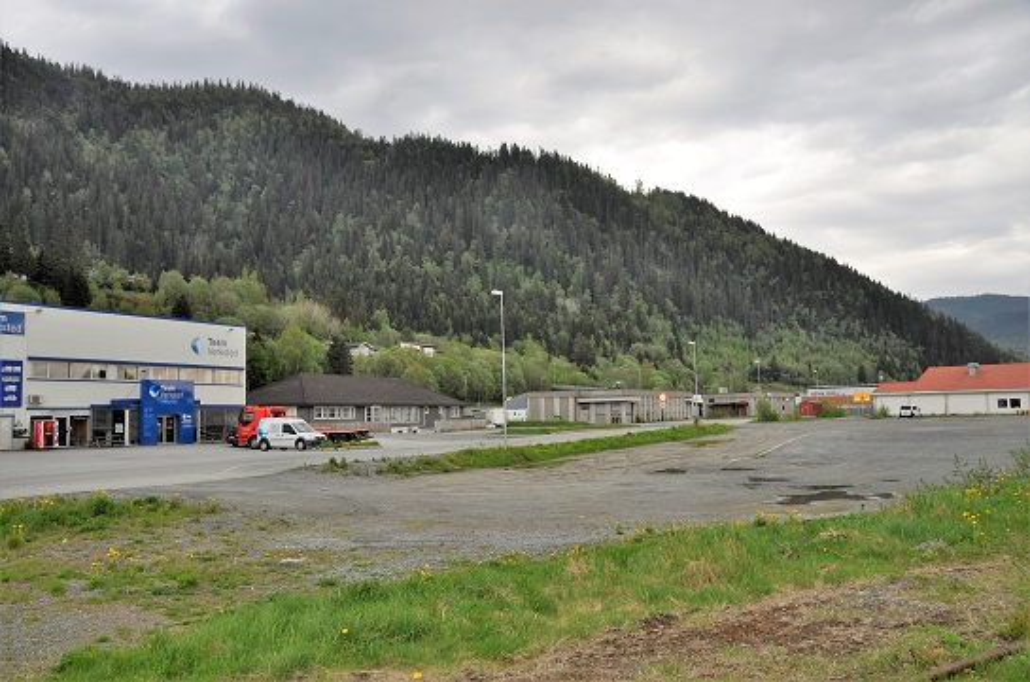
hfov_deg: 67.5
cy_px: 341
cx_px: 515
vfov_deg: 47.7
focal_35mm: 27
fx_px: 771
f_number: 8
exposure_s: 1/200
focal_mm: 18
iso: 200
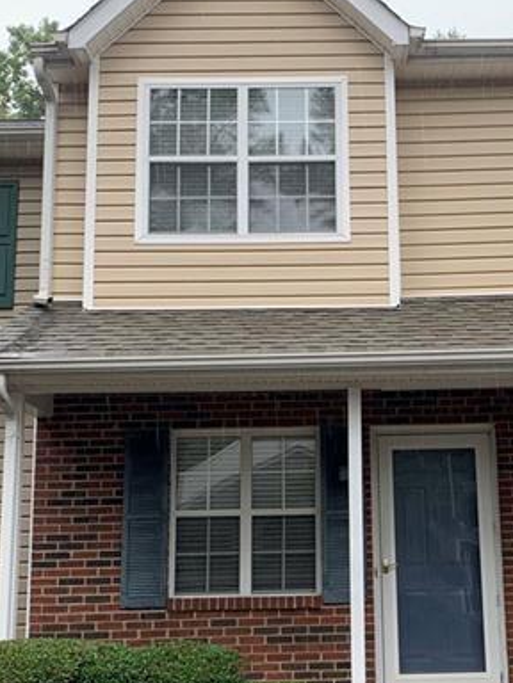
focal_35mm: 52
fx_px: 1028
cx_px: 353
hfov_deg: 27.8
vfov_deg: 36.7
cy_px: 411
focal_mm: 4.25
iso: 25
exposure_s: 1/130
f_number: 1.8
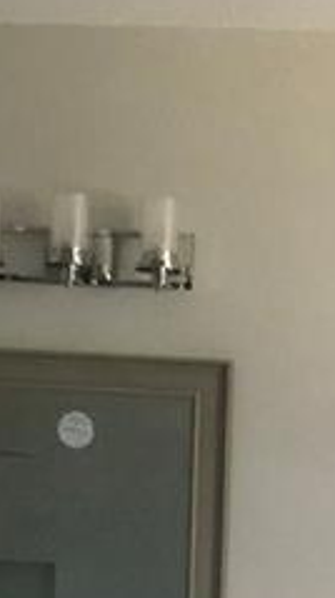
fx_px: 1551
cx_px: 415
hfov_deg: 12.0
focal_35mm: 98
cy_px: 748
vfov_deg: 20.2
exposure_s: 1/15
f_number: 1.8
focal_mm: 3.99
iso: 100
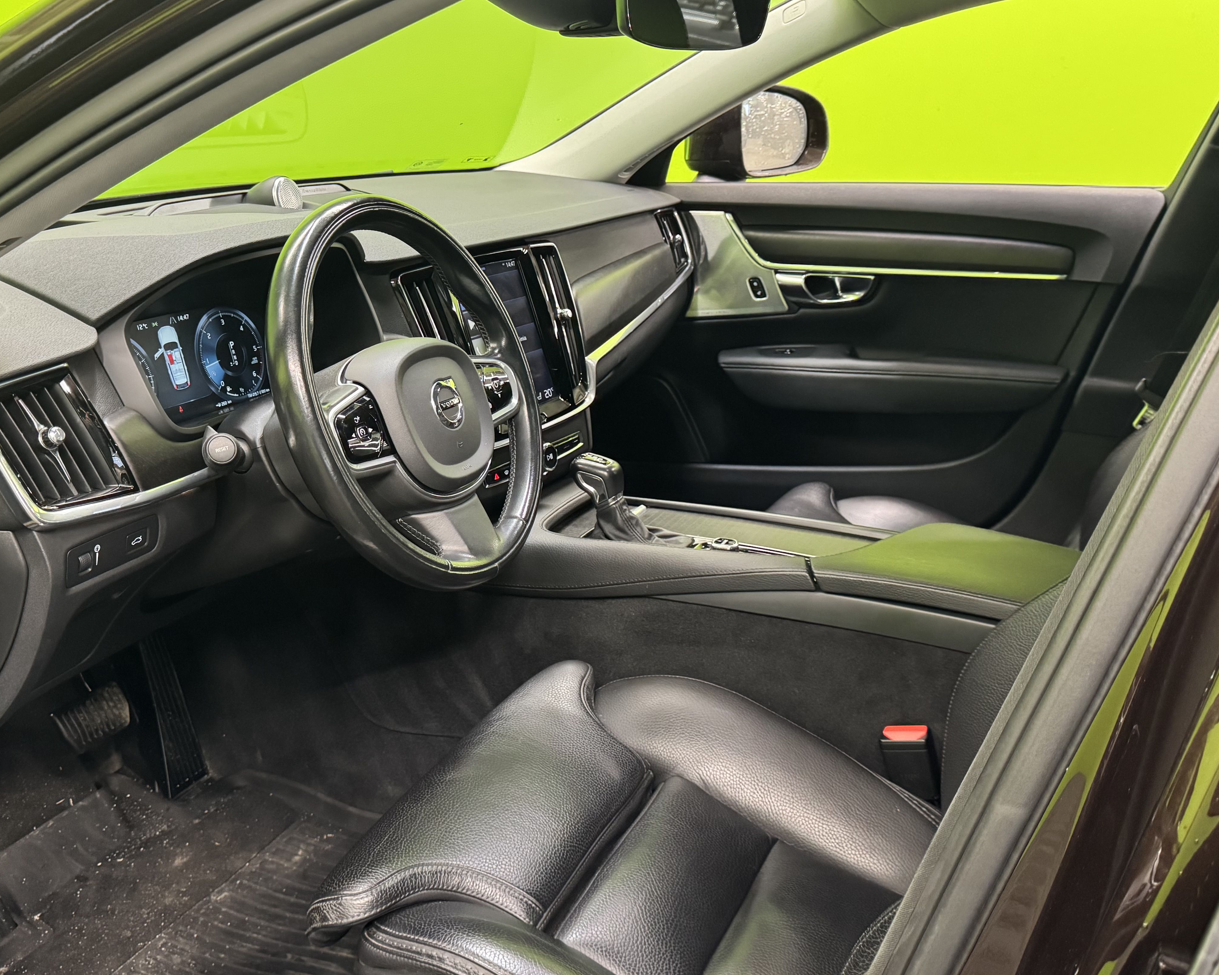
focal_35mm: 33
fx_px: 1191
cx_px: 543
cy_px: 500
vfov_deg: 44.5
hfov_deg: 54.1
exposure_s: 1/50
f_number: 1.78
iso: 500
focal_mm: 6.76
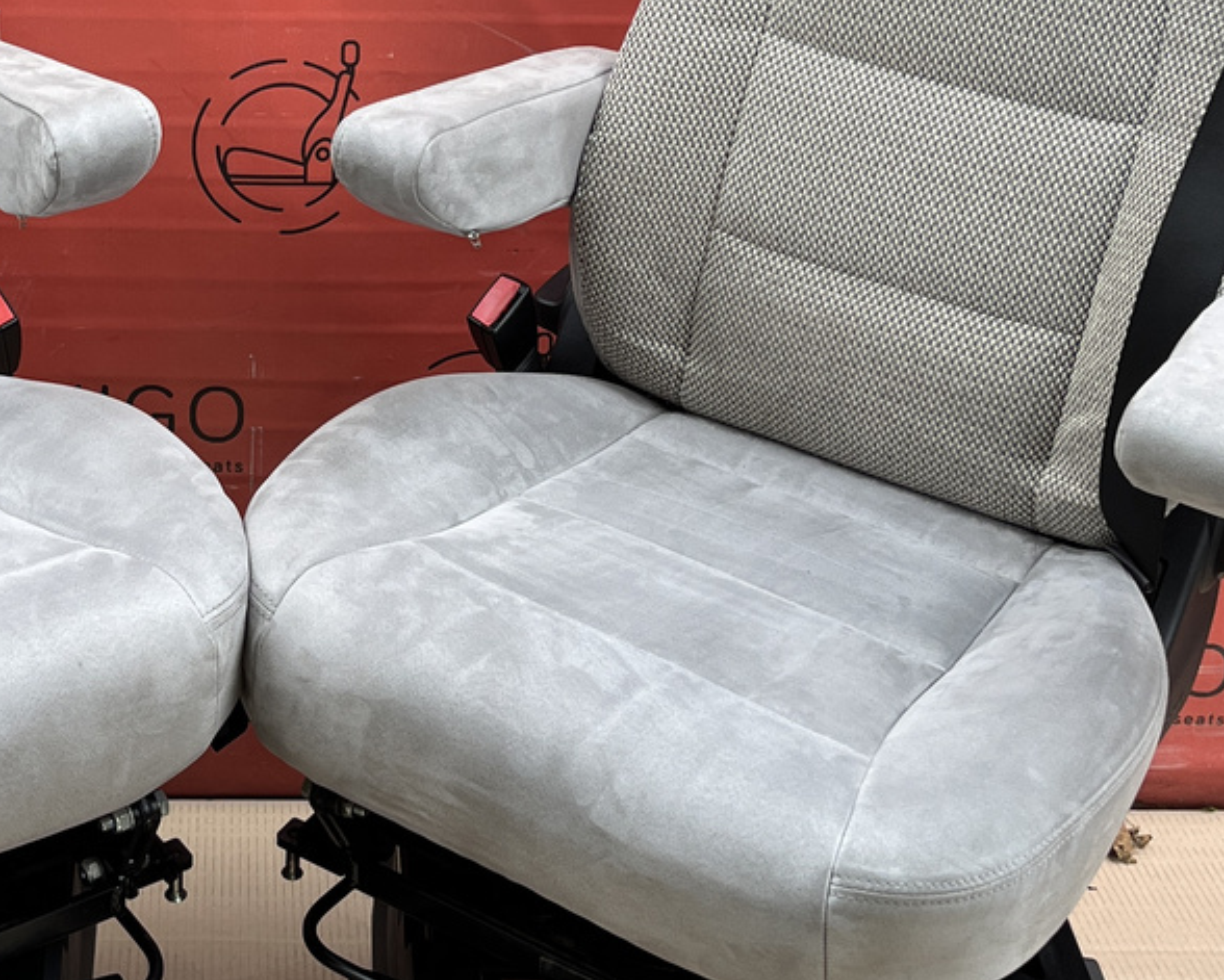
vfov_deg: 22.0
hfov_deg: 27.0
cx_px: 269
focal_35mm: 69
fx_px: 2501
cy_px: 227
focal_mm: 5.1
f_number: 1.6
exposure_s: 1/346
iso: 50
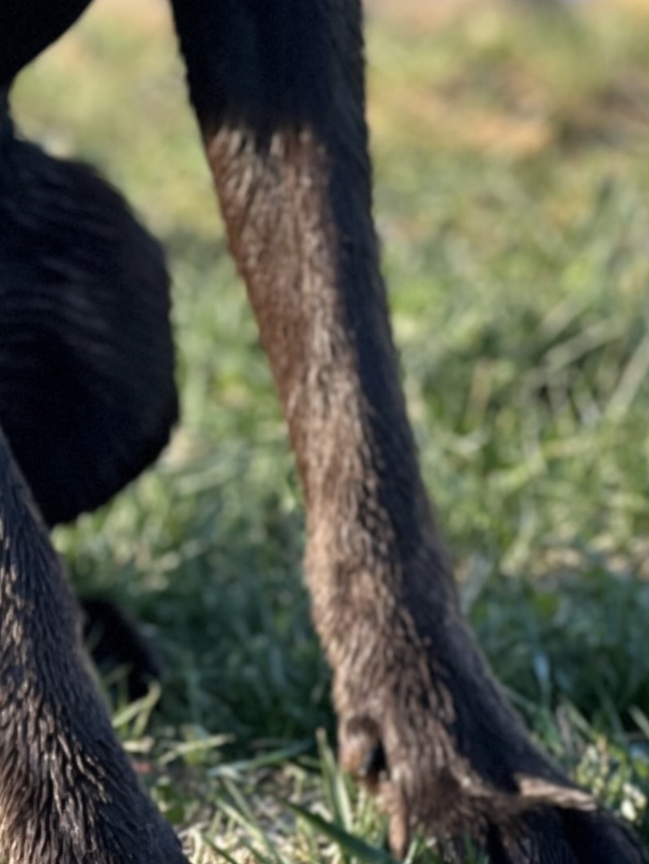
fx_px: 7222
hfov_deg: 5.1
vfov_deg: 6.8
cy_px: -215
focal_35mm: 289
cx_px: 49
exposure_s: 1/121
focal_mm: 9
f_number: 2.8
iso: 32
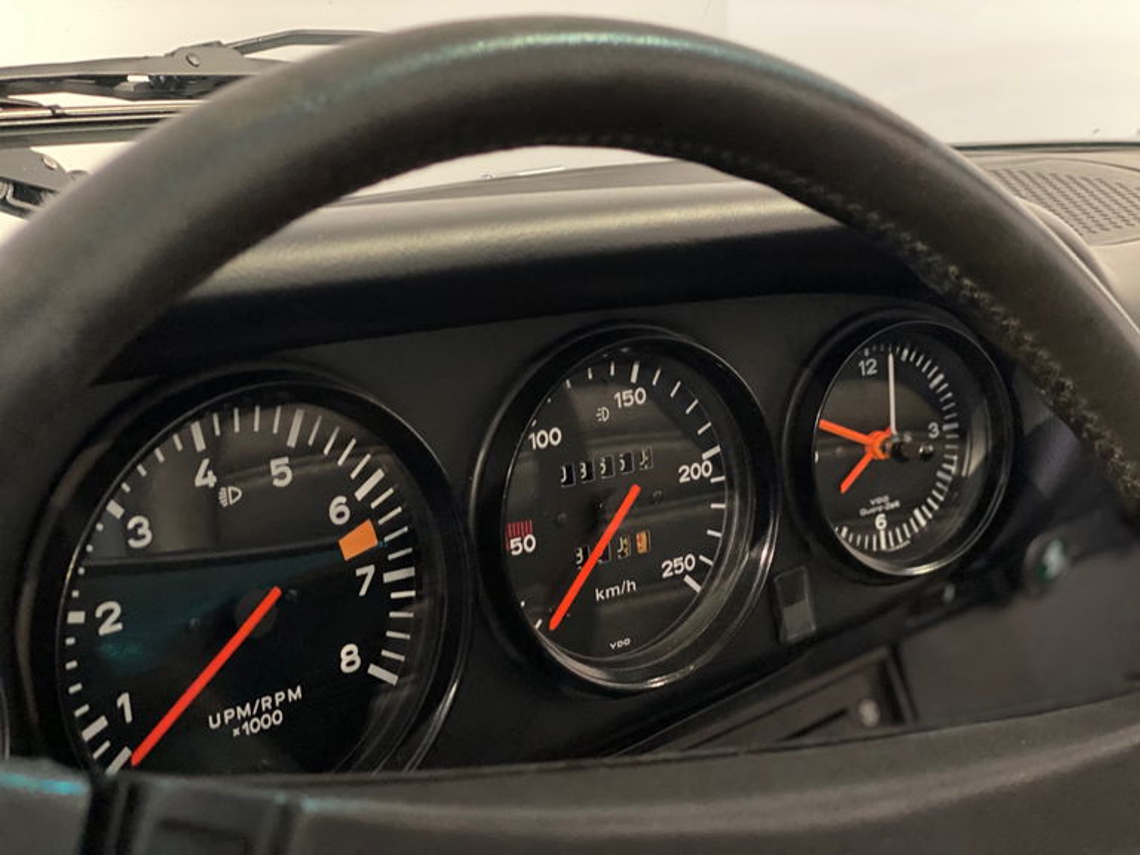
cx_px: 570
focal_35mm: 52
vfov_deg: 28.0
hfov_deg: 36.8
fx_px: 1713
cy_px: 428
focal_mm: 6
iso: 800
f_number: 2
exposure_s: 1/15
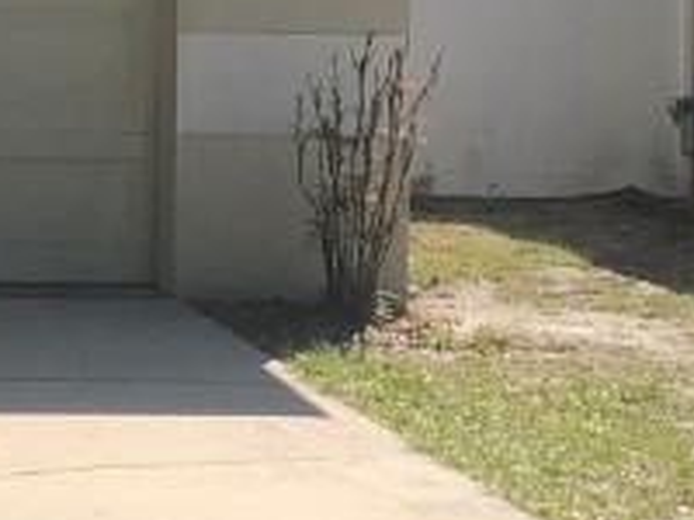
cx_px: -600
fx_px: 5333
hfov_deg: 7.2
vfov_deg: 5.6
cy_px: -149
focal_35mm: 266
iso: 16
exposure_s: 1/1091
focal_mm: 6
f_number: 2.4
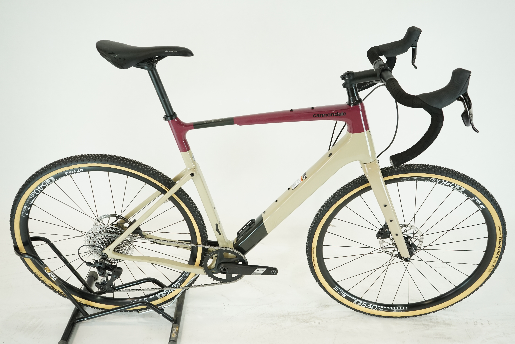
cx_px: 258
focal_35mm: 33
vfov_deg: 40.0
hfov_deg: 57.2
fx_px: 472
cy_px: 172
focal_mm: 33
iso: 1600
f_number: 5.6
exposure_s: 1/200
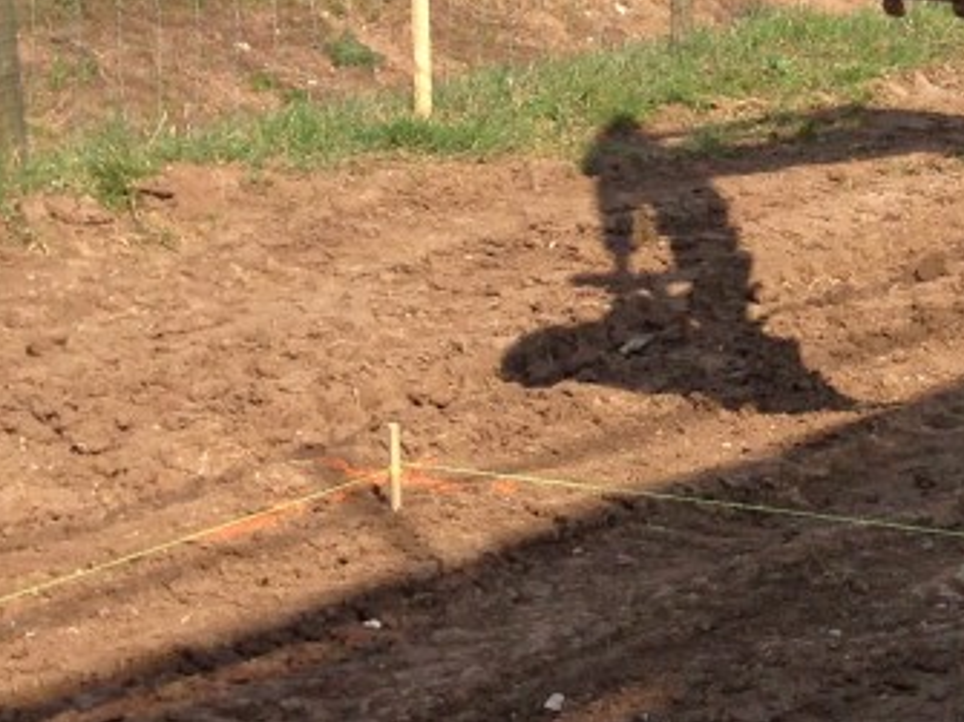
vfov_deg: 11.4
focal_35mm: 126
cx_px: 1496
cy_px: -233
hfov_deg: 14.5
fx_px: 3508
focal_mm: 4.12
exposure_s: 1/1085
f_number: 2.4
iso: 50
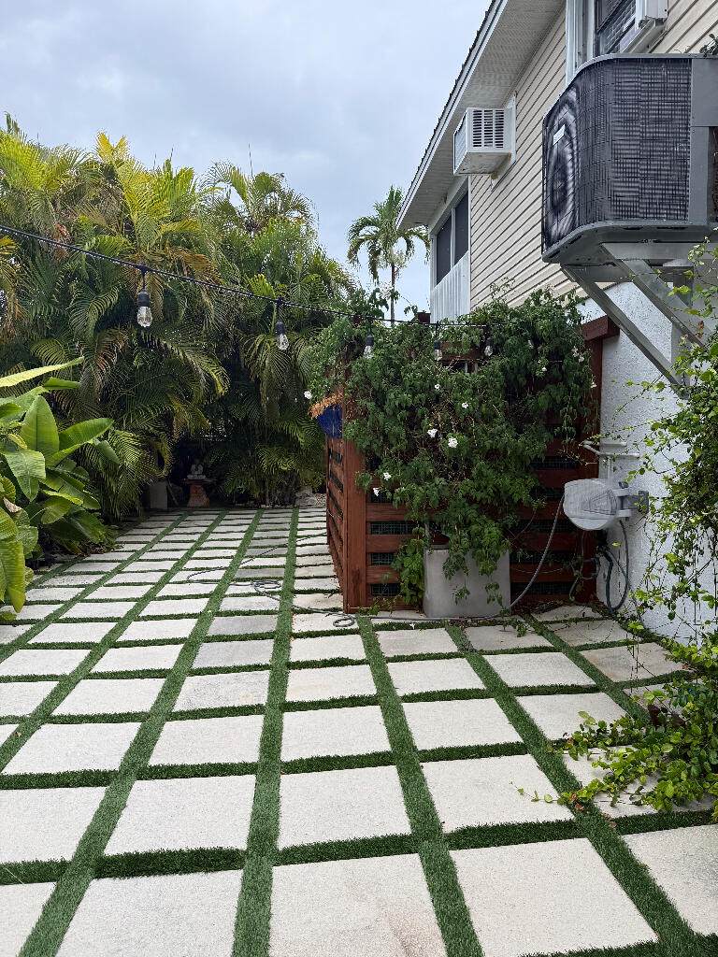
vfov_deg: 71.6
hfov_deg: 56.8
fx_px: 664
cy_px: 478
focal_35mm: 24
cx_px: 359
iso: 80
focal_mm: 6.76
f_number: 1.78
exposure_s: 1/593
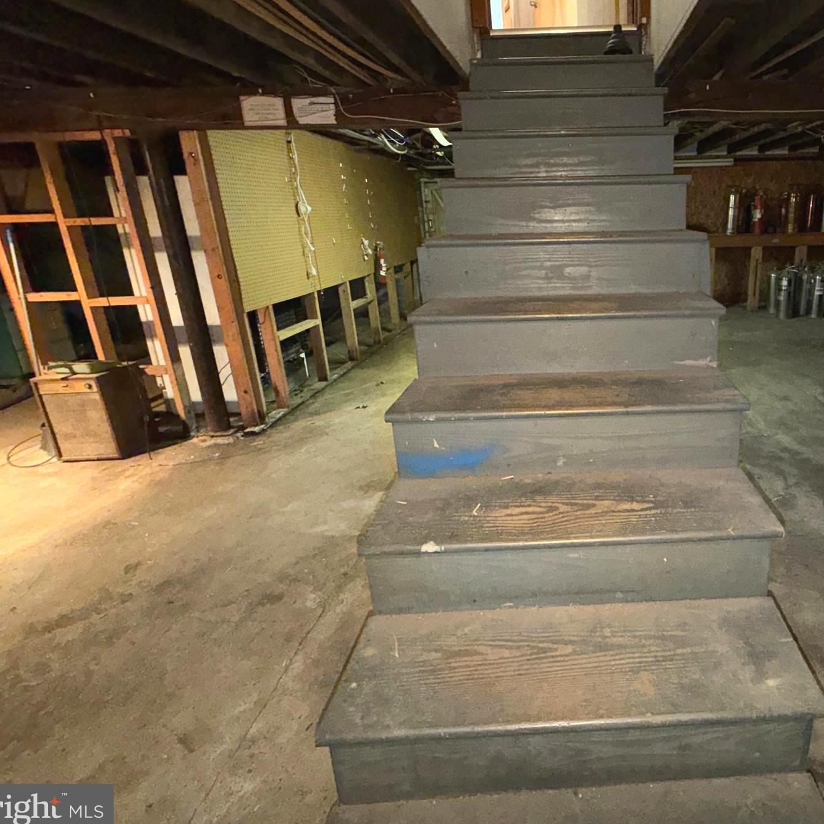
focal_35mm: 19
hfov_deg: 73.6
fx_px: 512
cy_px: 360
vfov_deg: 77.3
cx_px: 592
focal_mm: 2.22
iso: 320
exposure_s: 1/30
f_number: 2.2
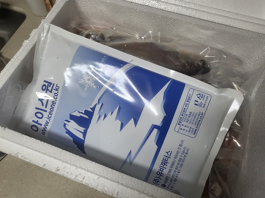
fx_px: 199
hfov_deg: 67.3
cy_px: 99
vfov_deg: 53.1
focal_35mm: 26
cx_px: 132
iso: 125
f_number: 1.8
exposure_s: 1/120
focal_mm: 4.25
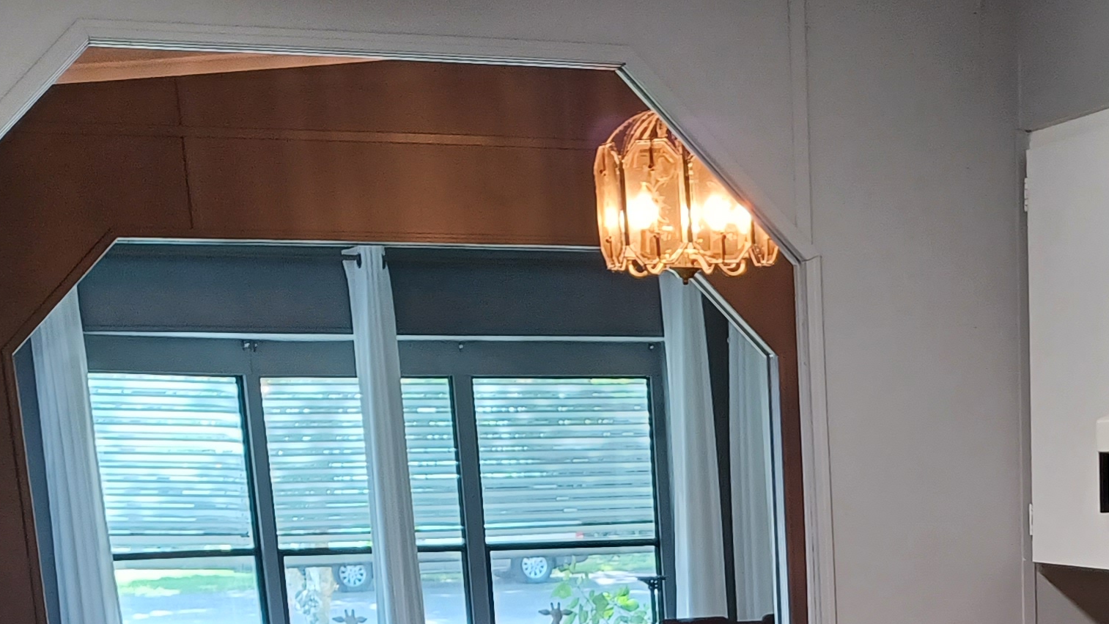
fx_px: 2117
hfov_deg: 28.6
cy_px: 981
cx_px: 927
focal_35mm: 72
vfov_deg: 15.3
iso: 250
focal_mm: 4.6
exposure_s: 1/40
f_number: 1.8
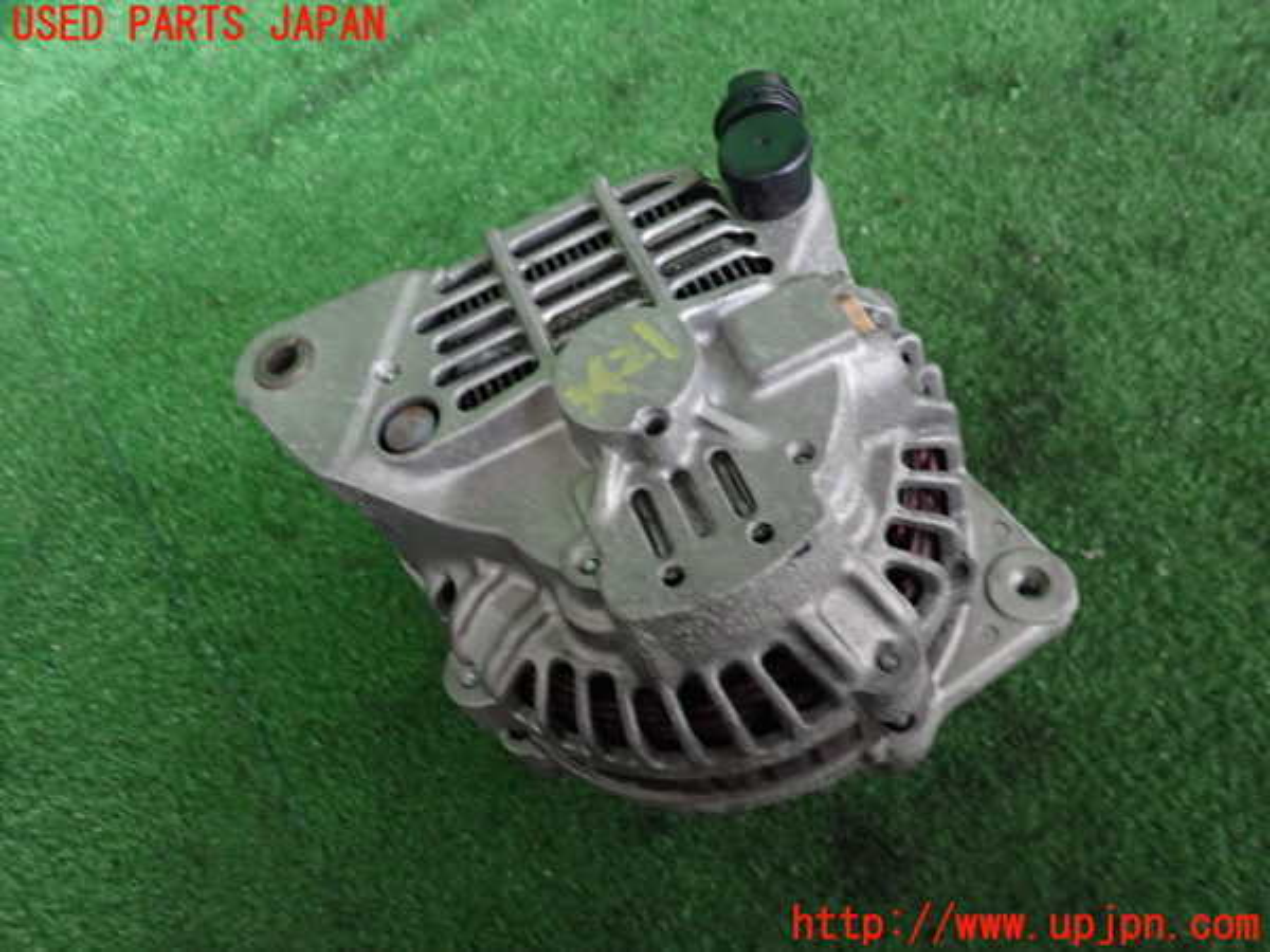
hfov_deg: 60.0
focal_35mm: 30
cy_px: 476
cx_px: 635
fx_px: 1101
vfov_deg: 46.8
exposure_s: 1/30
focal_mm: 5.4
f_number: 2.3
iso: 800
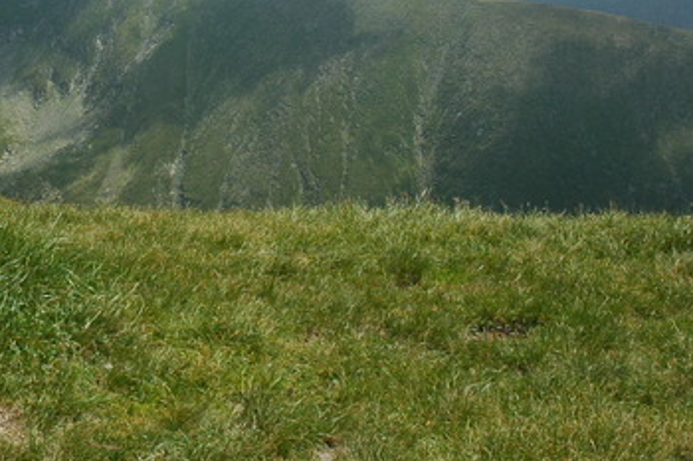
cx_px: 95
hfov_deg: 26.6
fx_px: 1424
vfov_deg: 18.1
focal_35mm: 74
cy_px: 48
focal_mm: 24
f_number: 10
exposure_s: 1/320
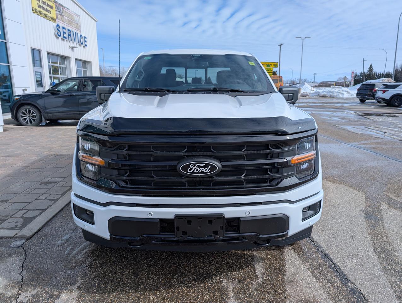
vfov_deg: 56.9
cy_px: 152
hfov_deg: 71.5
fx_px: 279
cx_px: 201
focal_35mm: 24
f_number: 1.68
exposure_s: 1/1689
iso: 21
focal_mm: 6.9
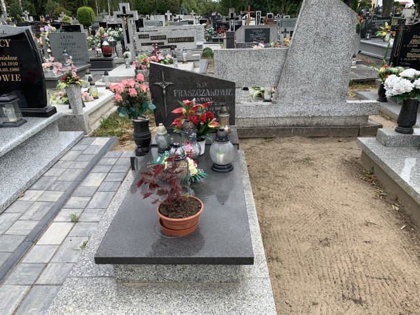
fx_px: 315
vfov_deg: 53.1
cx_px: 210
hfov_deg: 67.3
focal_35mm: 26
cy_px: 158
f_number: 1.8
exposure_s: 1/864
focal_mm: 4.25
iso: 25
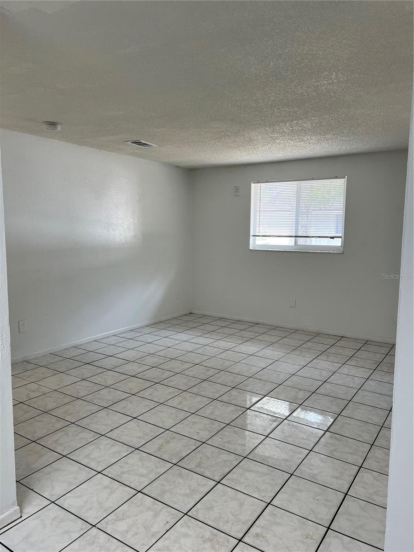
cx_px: 207
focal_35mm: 26
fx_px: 415
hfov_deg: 53.1
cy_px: 276
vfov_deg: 67.3
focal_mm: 5.7
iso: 64
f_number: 1.5
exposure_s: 1/121
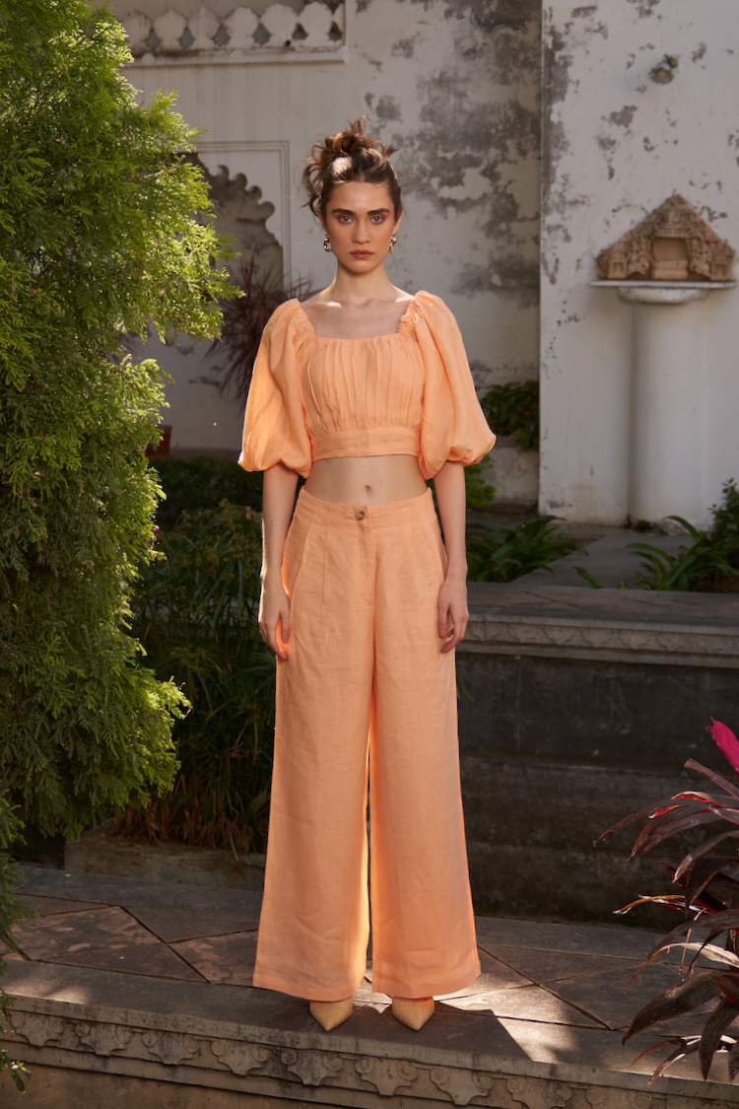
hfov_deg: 31.2
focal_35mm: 43
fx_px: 1324
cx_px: 370
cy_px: 554
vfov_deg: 45.4
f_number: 2.8
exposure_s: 1/400
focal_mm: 29
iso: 50
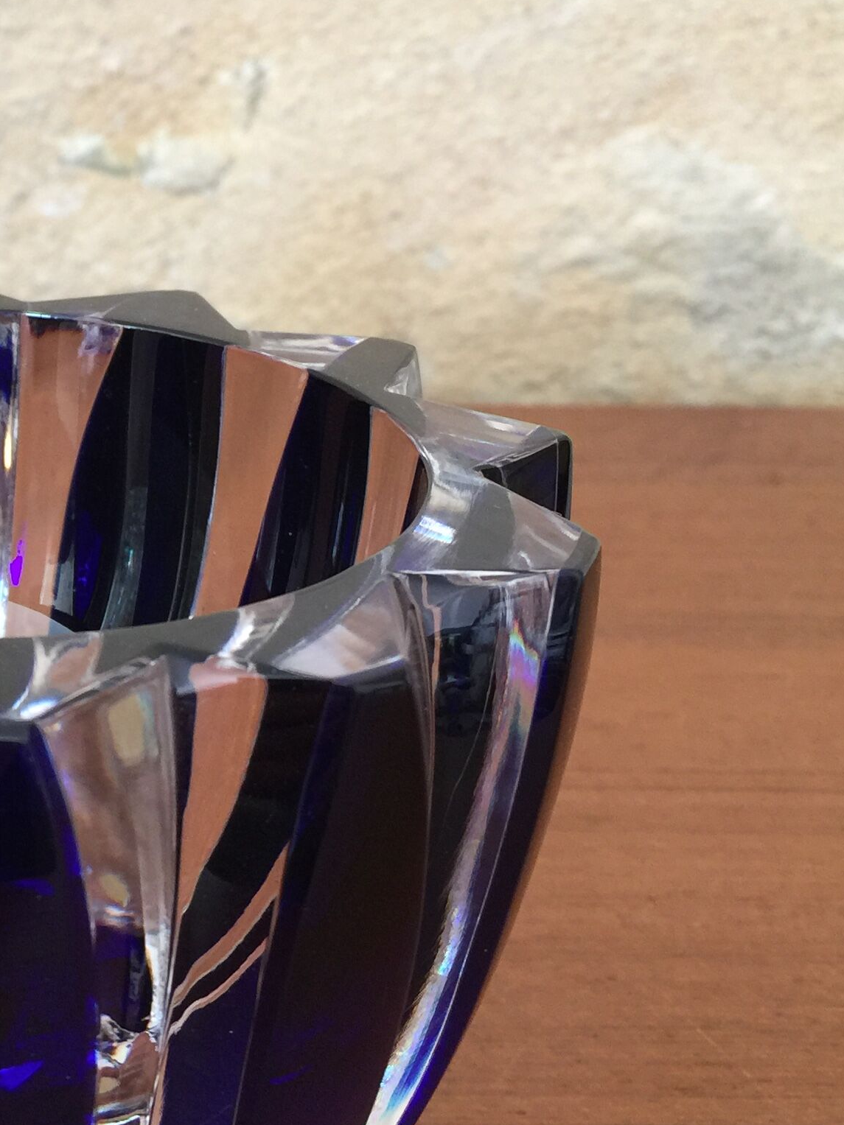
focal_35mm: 62
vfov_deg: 31.2
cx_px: -31
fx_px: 2016
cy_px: 604
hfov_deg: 22.6
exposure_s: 1/33
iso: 80
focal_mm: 4.15
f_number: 2.2
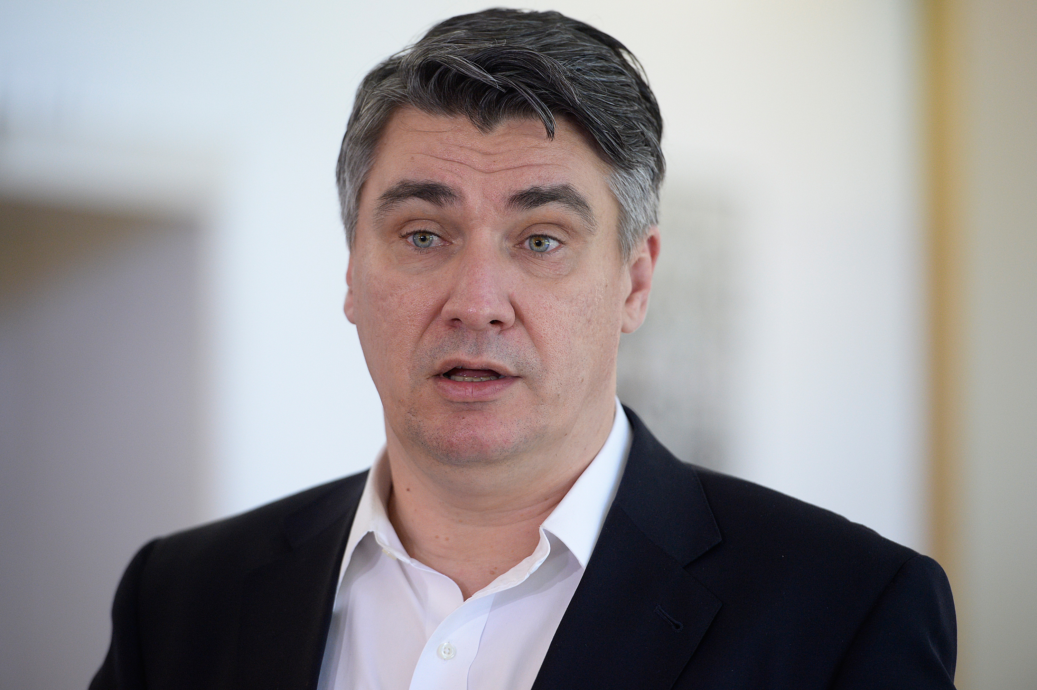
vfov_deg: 6.9
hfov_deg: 10.3
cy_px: 345
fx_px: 5758
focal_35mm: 200
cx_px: 518
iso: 2000
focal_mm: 200
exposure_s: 1/400
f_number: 3.2
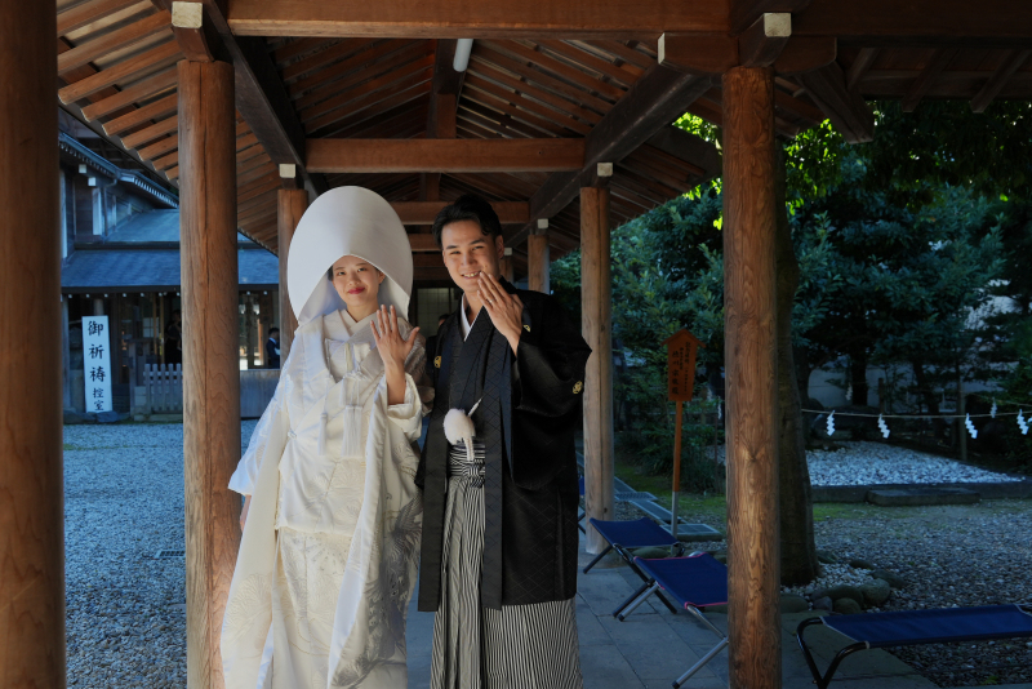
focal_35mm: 34
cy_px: 344
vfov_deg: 38.9
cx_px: 516
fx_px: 975
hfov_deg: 55.8
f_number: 6.3
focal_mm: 34
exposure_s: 1/160
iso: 160
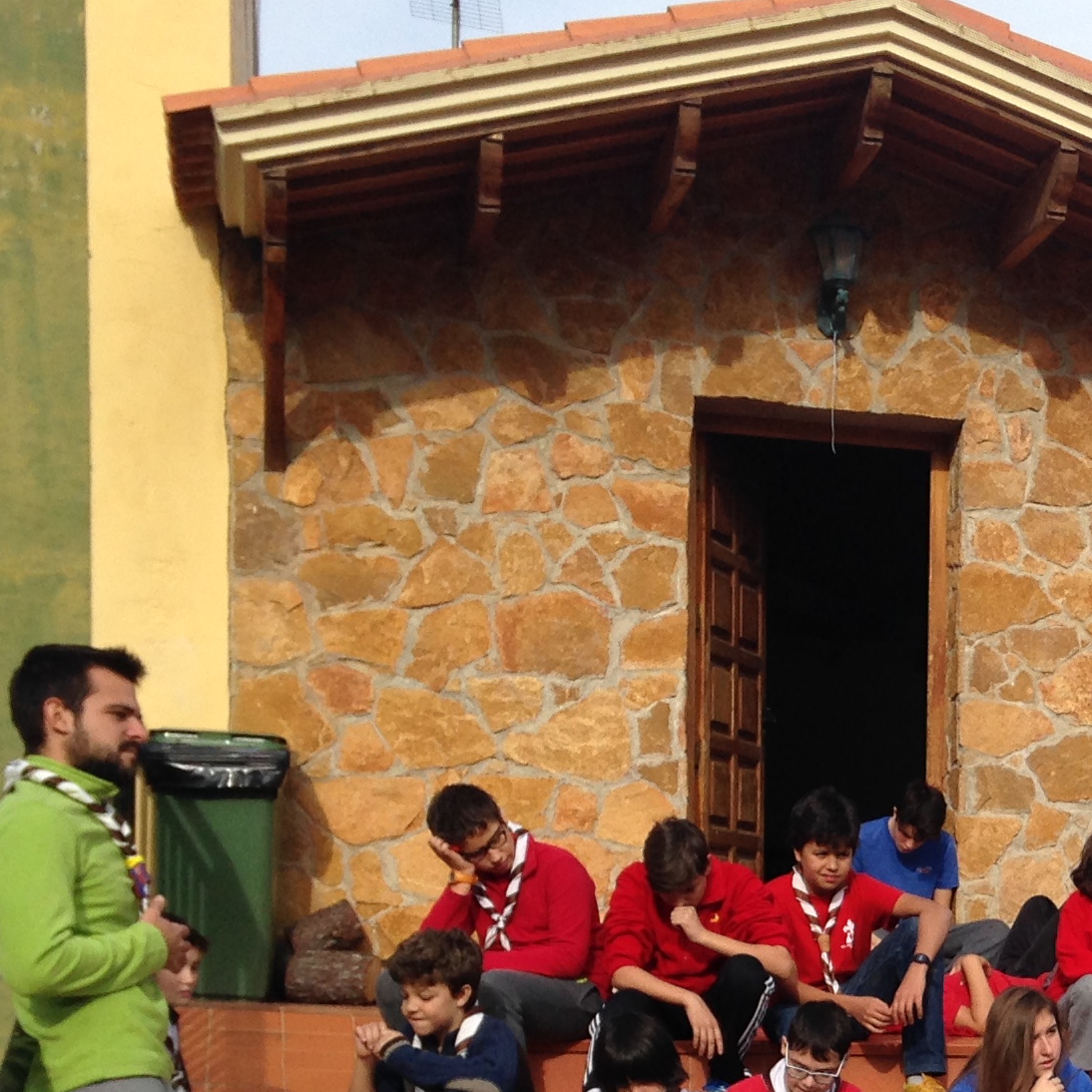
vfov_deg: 19.4
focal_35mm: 87
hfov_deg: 18.8
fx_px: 3105
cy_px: 1067
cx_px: 1314
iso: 50
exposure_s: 1/1261
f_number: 2.4
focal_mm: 4.12
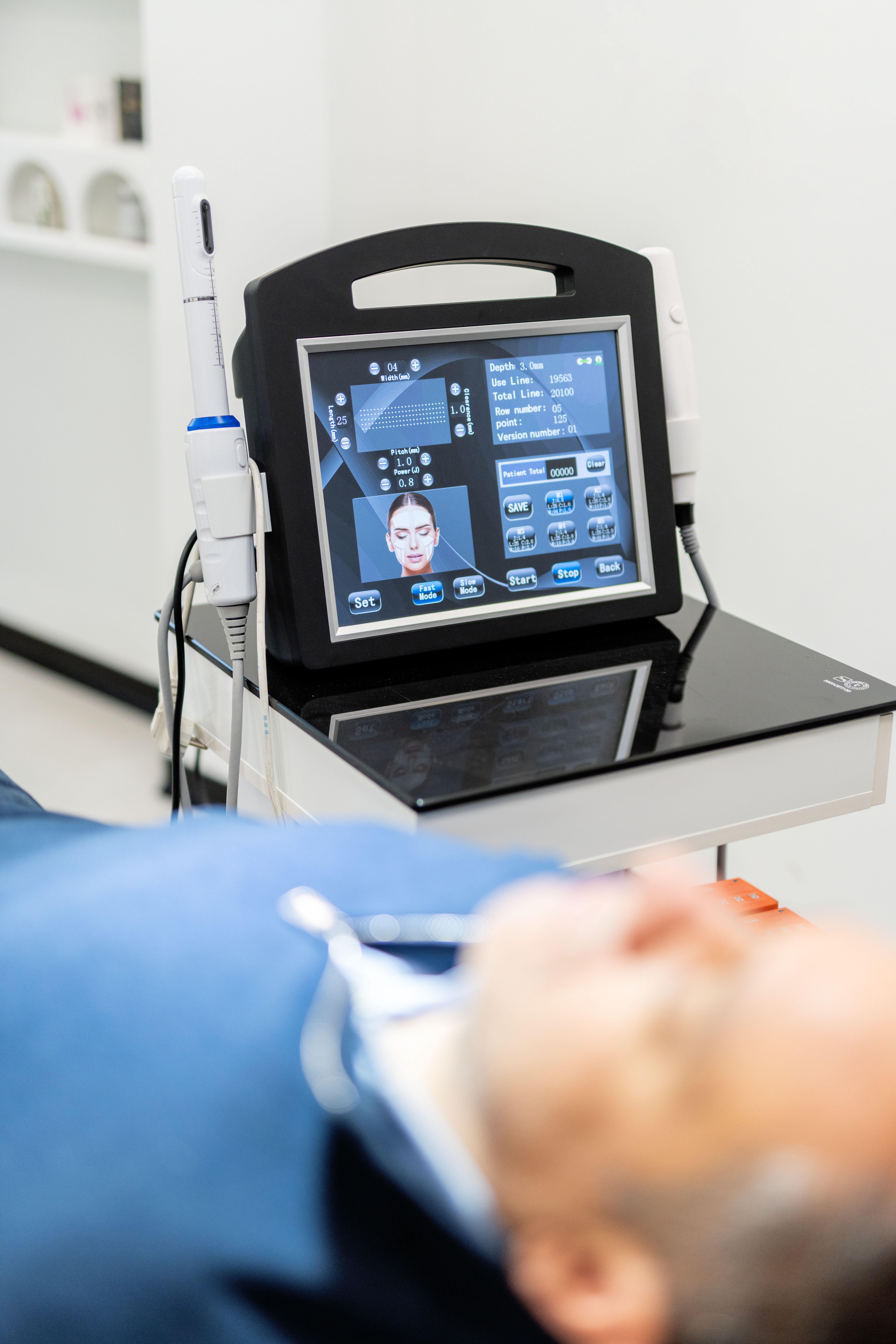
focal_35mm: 50
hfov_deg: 27.0
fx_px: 1867
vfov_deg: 39.6
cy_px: 672
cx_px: 448
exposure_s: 1/640
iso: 800
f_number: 1.4
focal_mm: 50
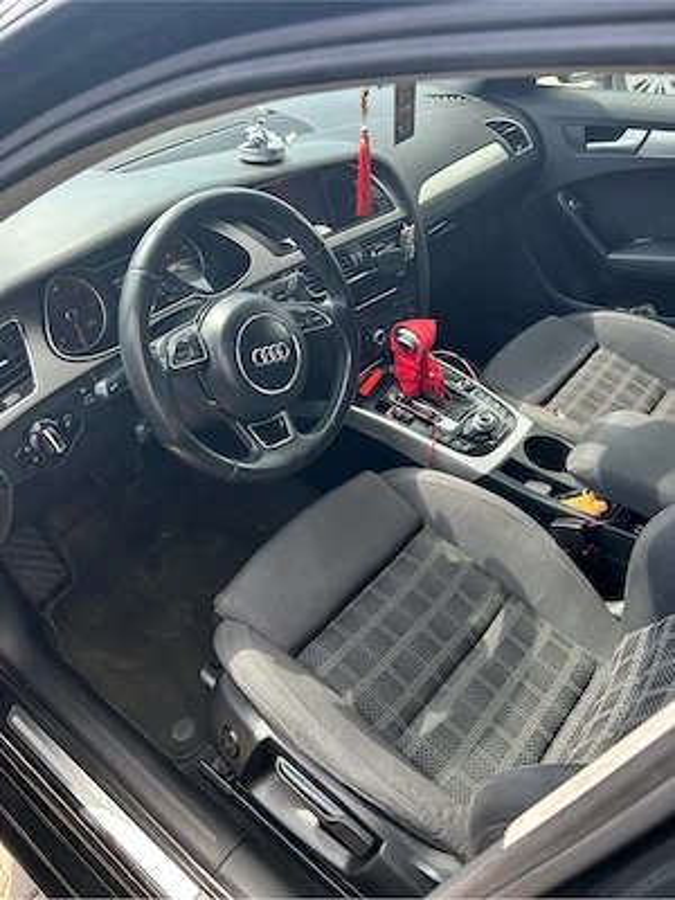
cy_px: 450
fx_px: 676
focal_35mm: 26
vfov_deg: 67.3
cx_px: 338
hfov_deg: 53.1
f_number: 1.5
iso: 40
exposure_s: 1/135
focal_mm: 5.7
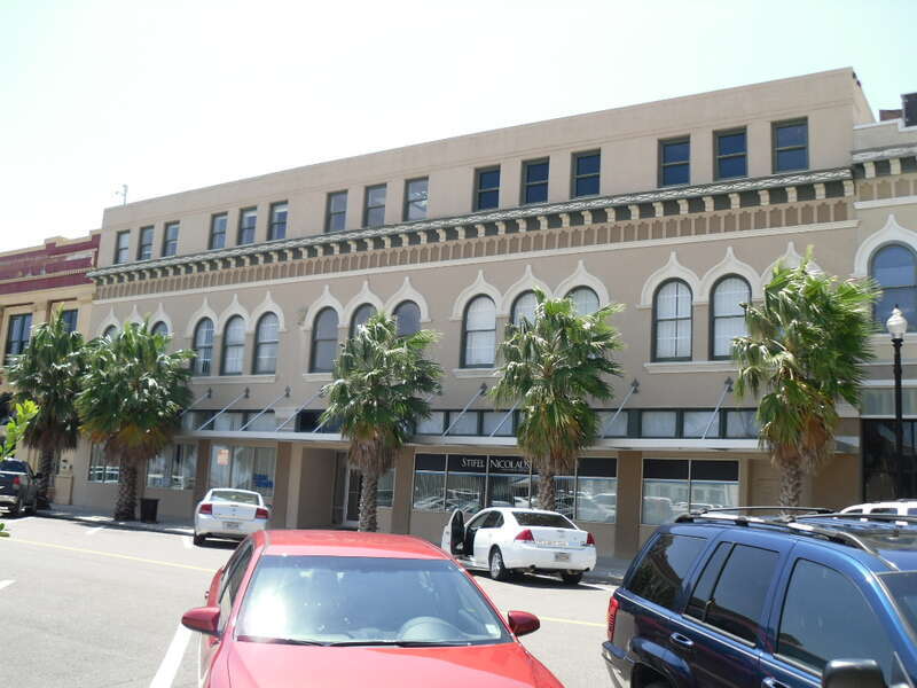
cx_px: 458
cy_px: 344
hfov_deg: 54.0
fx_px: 901
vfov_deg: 41.8
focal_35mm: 34
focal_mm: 6
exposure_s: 1/98
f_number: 8.1
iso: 80
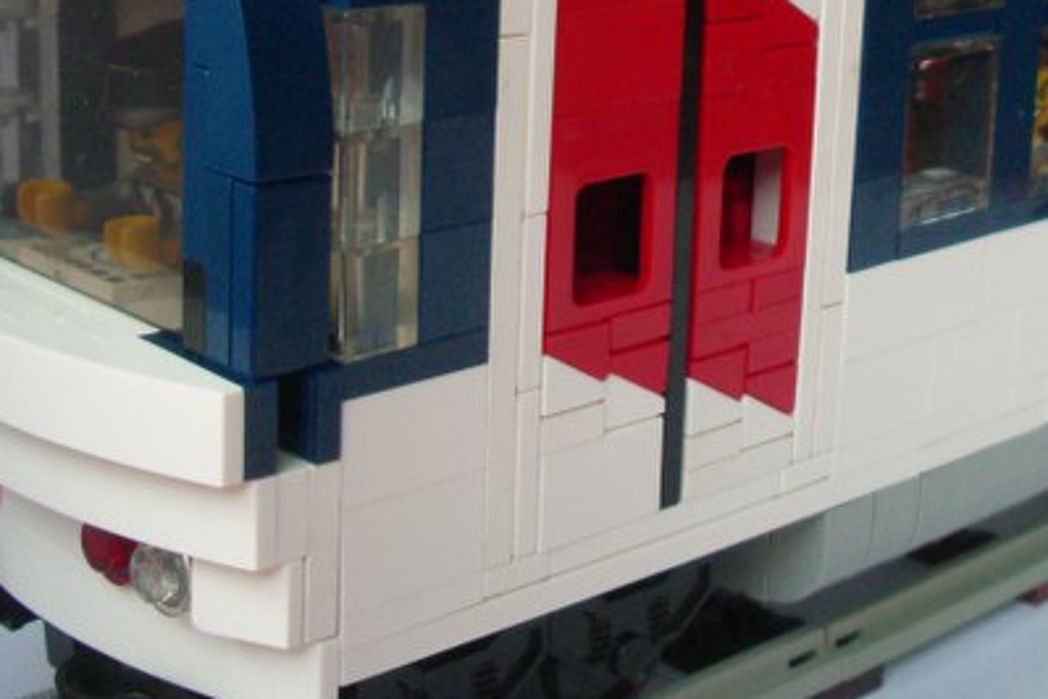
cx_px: 659
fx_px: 2125
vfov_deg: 18.4
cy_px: 102
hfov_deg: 27.6
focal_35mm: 73
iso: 200
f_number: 2.6
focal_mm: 5.8
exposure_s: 1/25
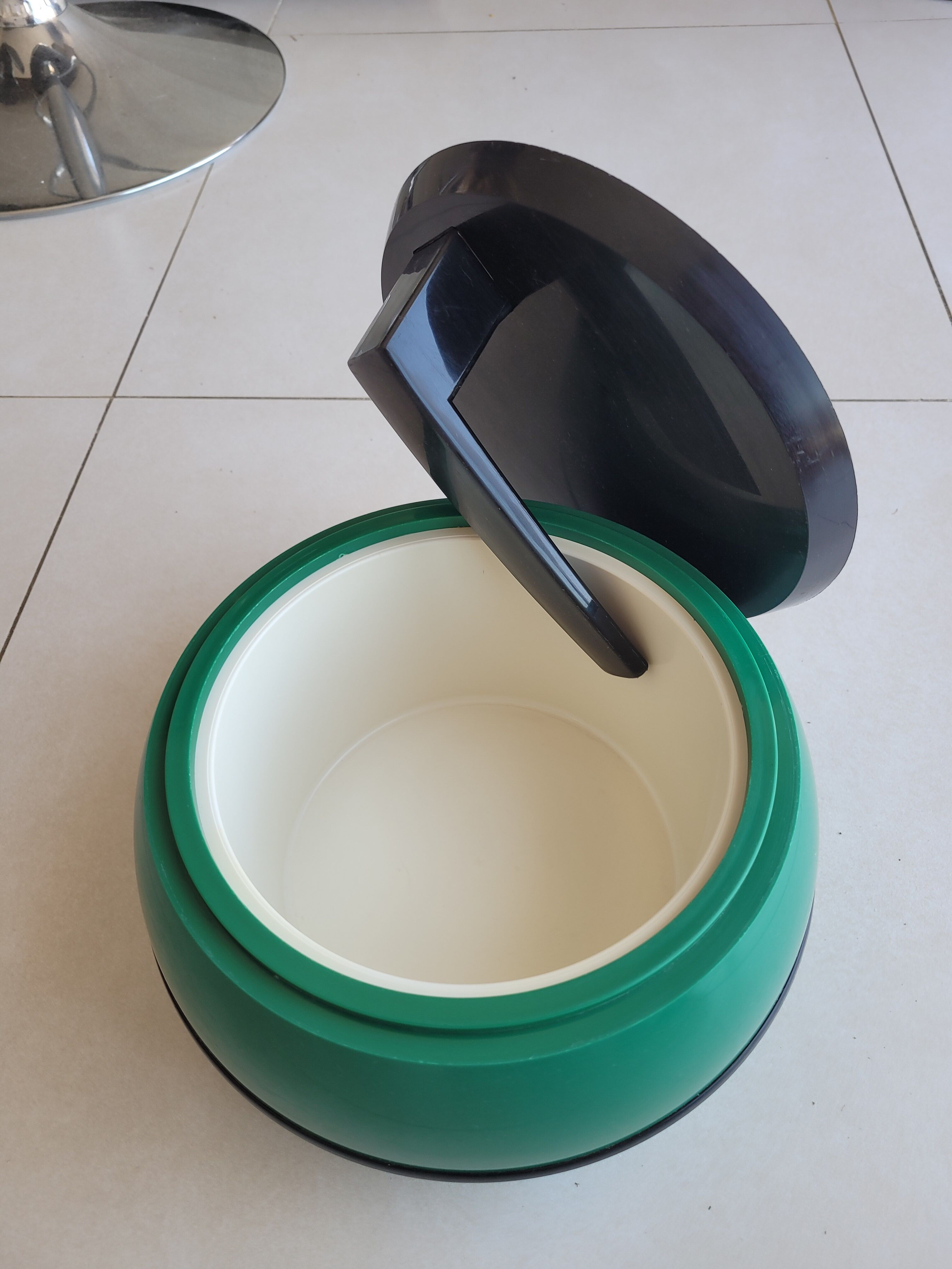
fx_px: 953
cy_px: 634
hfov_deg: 53.1
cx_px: 476
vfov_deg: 67.3
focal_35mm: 26
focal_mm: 5.4
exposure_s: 1/100
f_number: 1.8
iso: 50
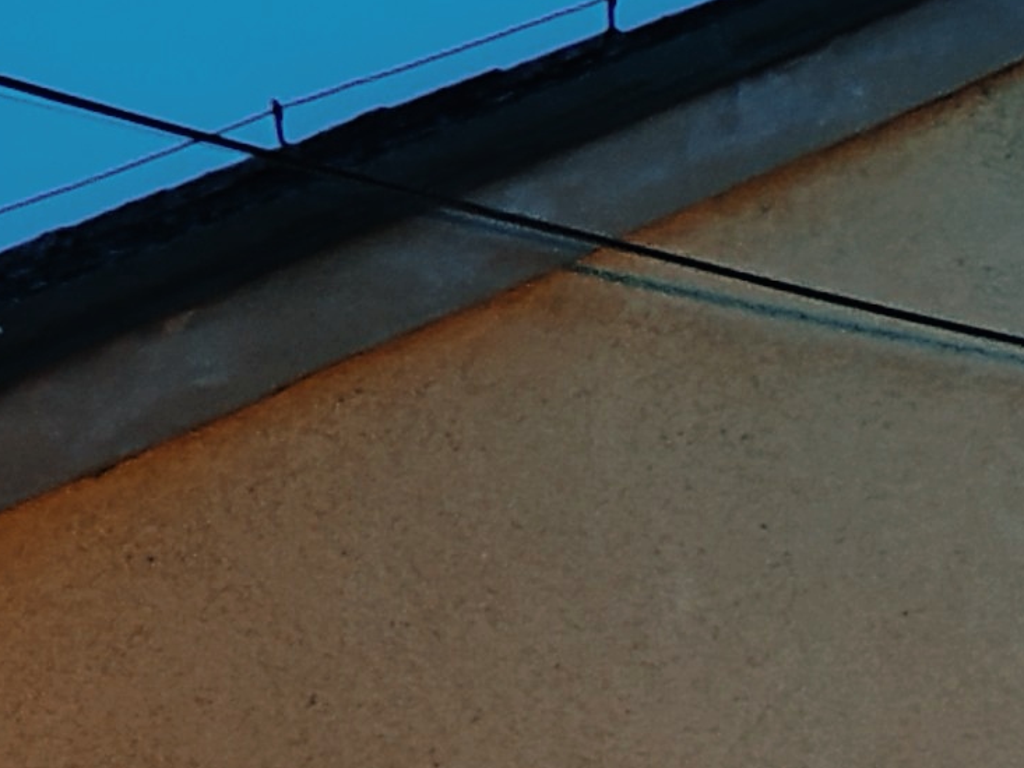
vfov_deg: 11.1
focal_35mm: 131
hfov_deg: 15.0
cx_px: 809
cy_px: 951
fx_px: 3876
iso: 1600
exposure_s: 1/12.5
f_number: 1.89
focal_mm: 5.89
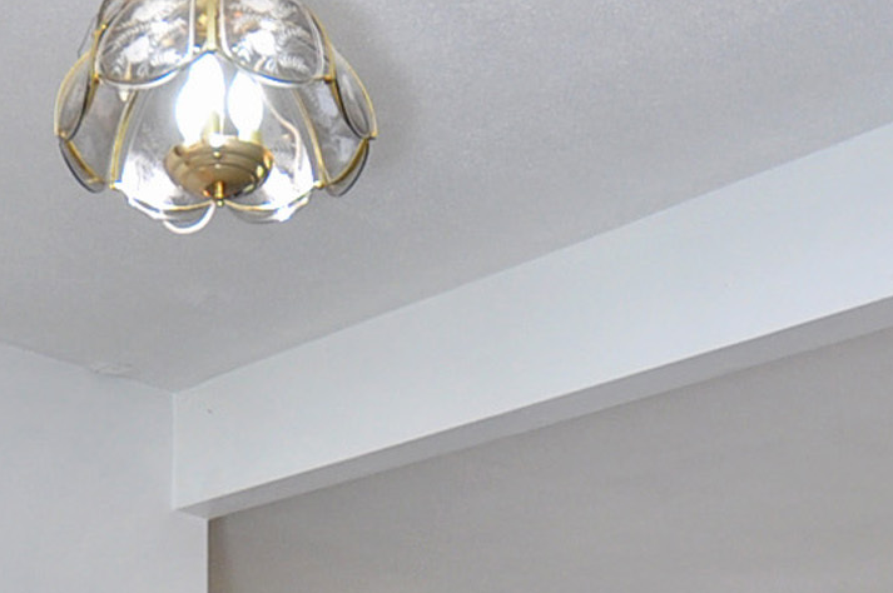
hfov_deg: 32.7
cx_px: 332
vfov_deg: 19.3
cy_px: 903
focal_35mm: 61
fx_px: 1512
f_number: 4
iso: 320
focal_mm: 10
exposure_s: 1/80
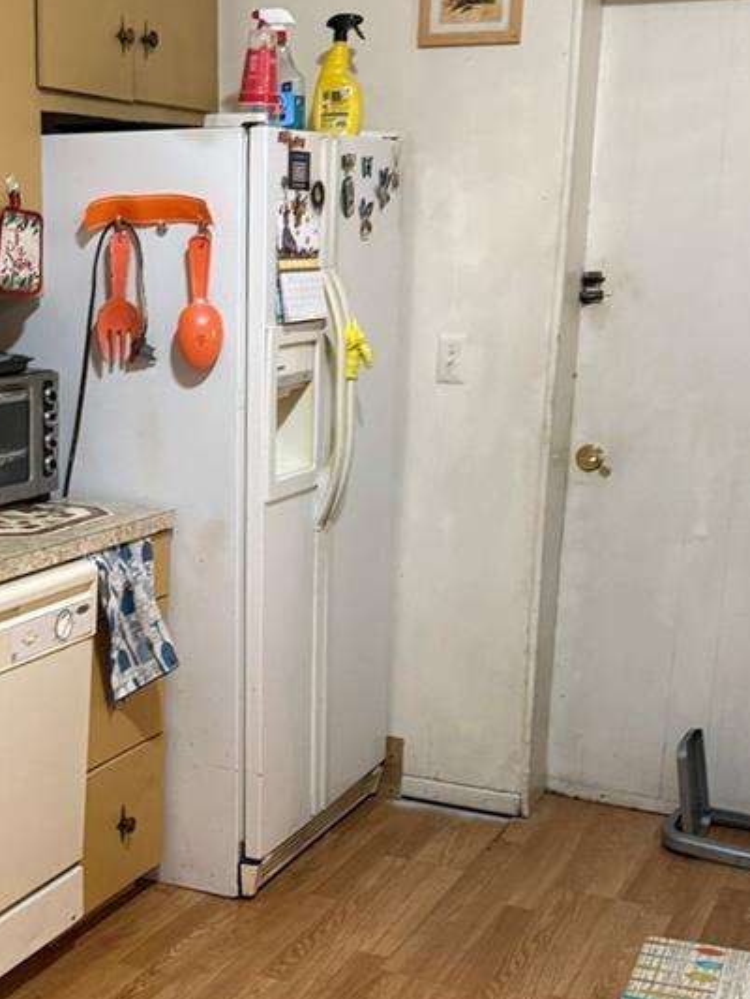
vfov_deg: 35.2
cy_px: 667
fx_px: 1559
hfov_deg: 26.5
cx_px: 152
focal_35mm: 54
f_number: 1.78
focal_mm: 6.76
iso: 400
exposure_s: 1/60
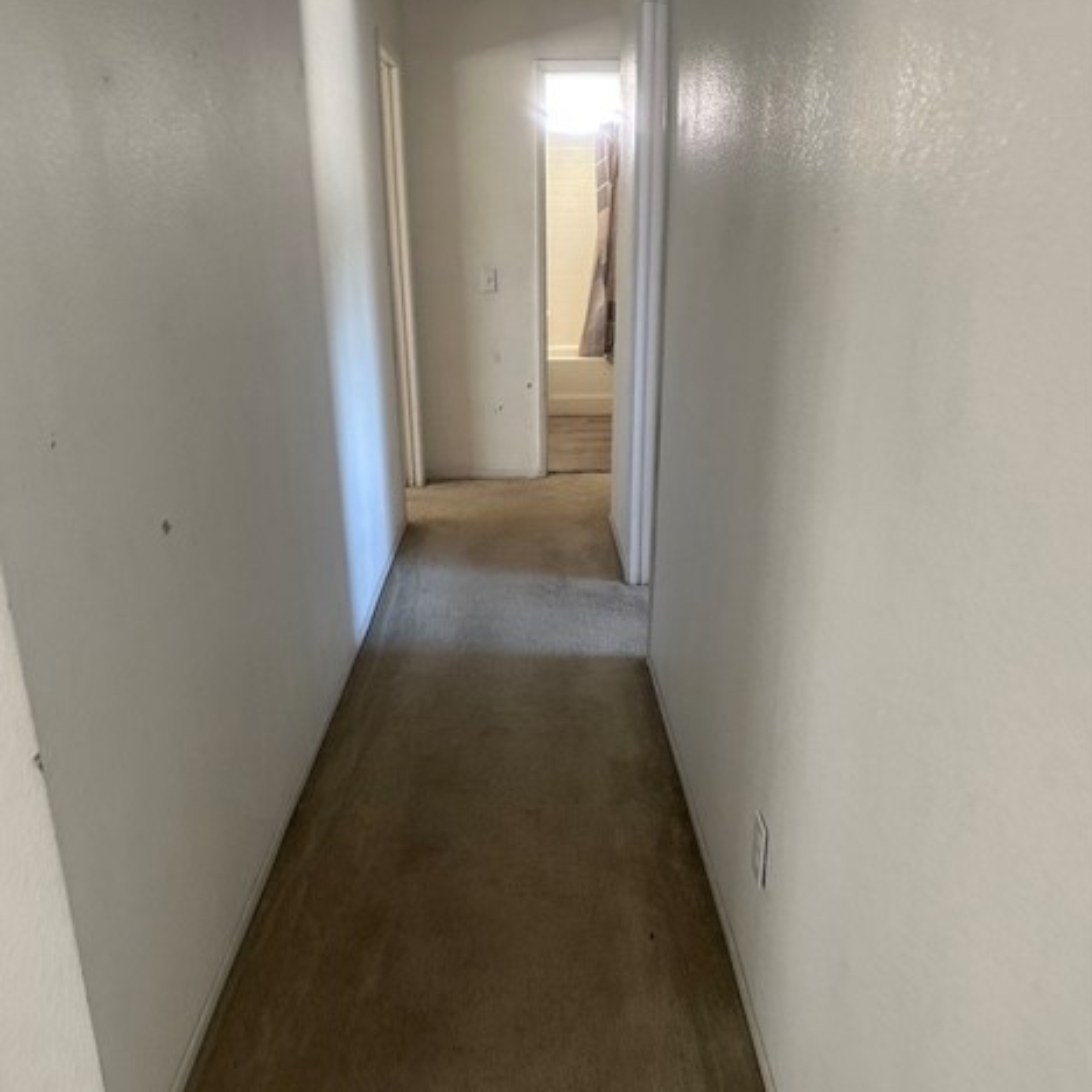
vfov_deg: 55.4
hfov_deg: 55.6
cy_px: 621
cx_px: 541
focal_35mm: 29
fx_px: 1035
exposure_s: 1/60
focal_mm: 6.86
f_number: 1.78
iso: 250
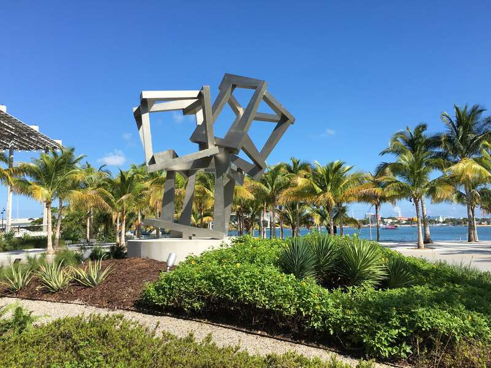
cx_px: 246
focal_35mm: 29
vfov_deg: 48.2
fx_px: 411
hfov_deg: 61.7
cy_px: 184
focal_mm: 4.15
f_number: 2.2
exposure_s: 1/1261
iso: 25
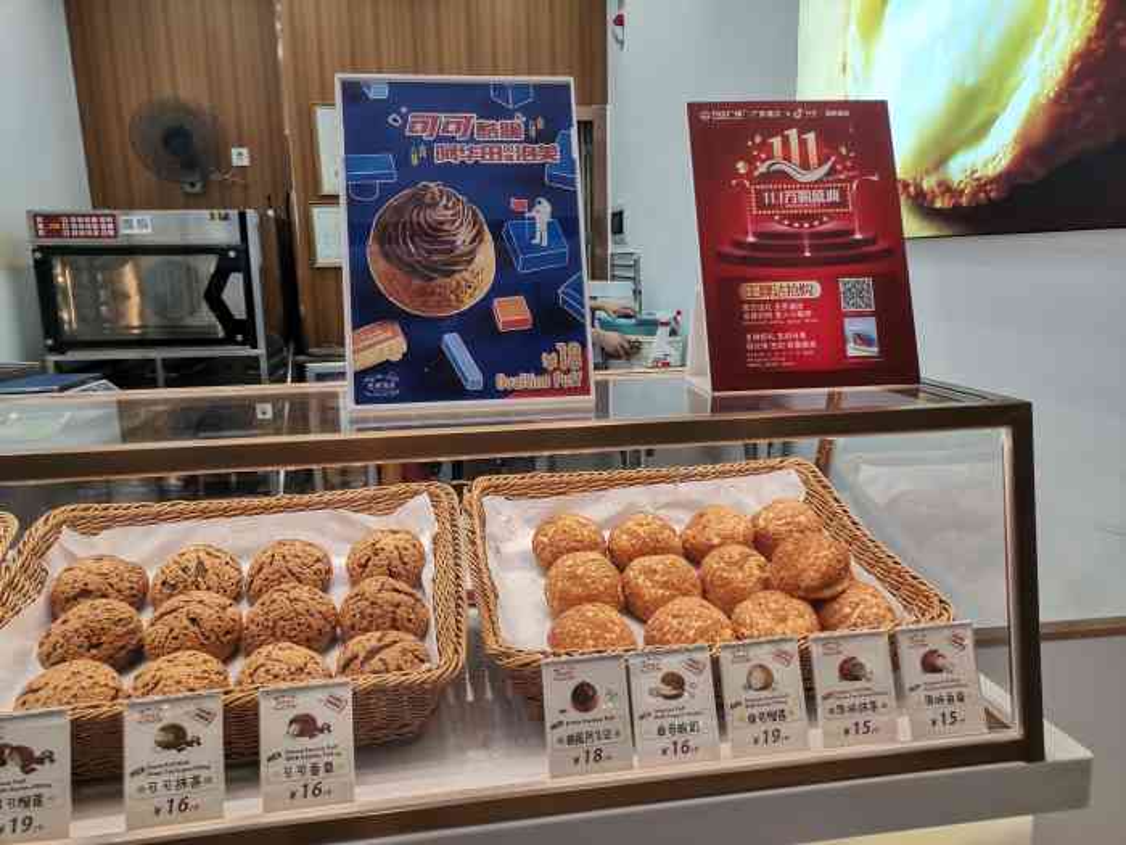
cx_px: 563
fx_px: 846
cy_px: 422
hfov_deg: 67.3
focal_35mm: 26
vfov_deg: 53.1
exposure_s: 1/101
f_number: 1.8
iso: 50
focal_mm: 5.5
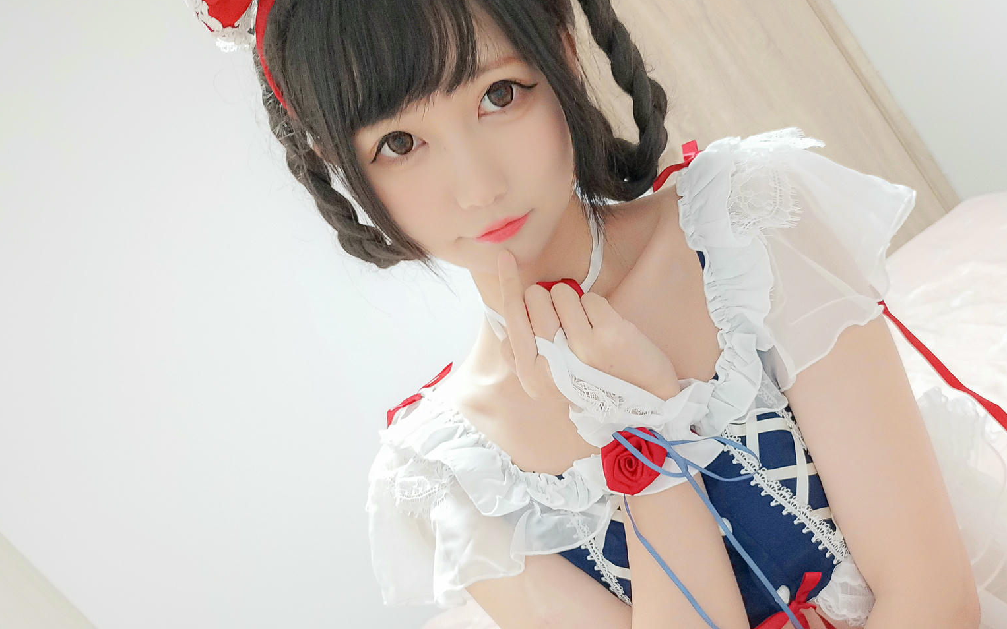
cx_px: 647
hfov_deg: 54.5
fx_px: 961
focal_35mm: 35
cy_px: 415
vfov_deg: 35.9
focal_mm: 4.36
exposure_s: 1/25
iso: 160
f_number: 1.8
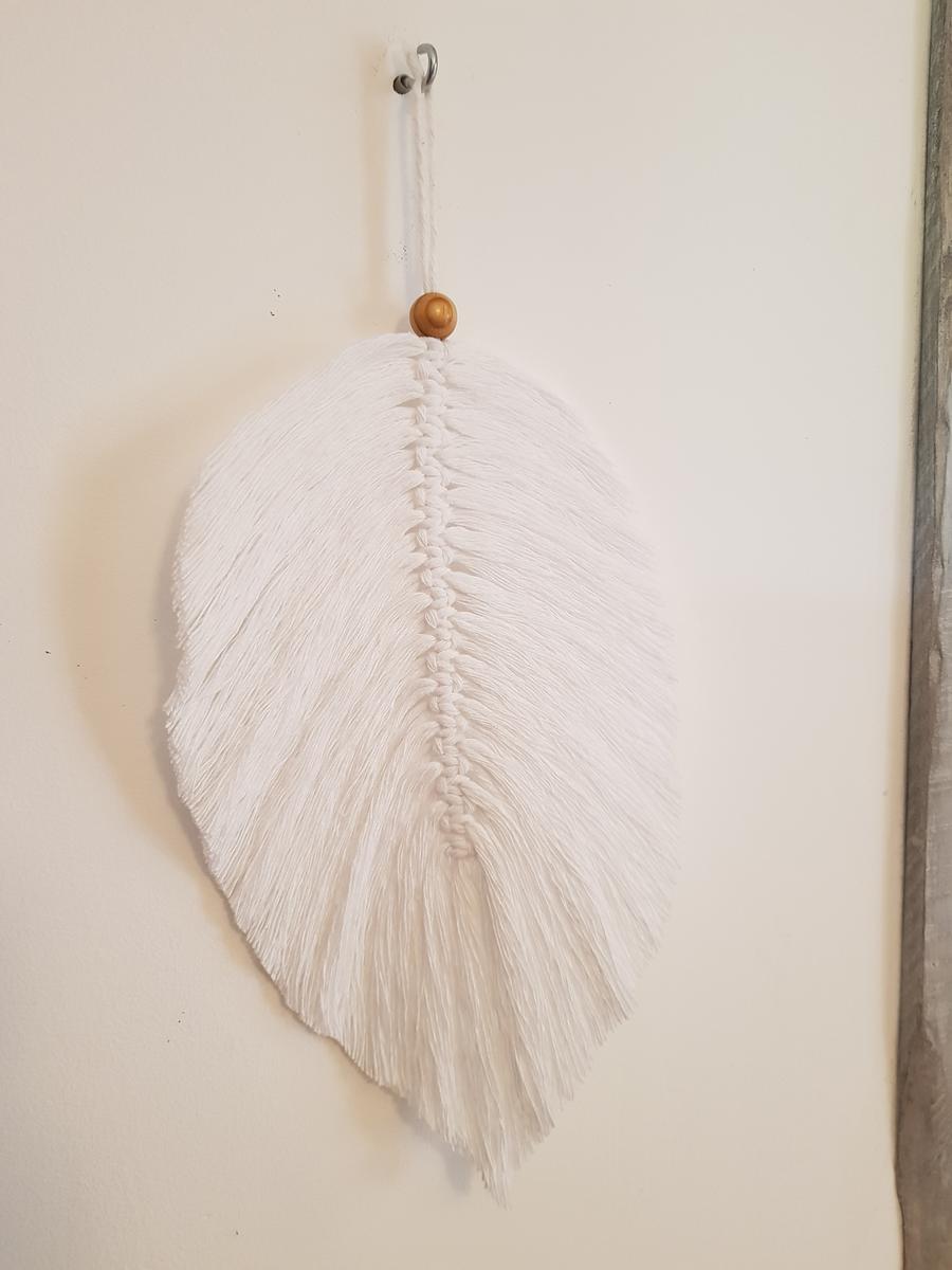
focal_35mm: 26
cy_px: 635
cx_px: 476
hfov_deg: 53.1
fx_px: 953
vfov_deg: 67.3
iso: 200
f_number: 1.7
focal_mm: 4.2
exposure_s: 1/28
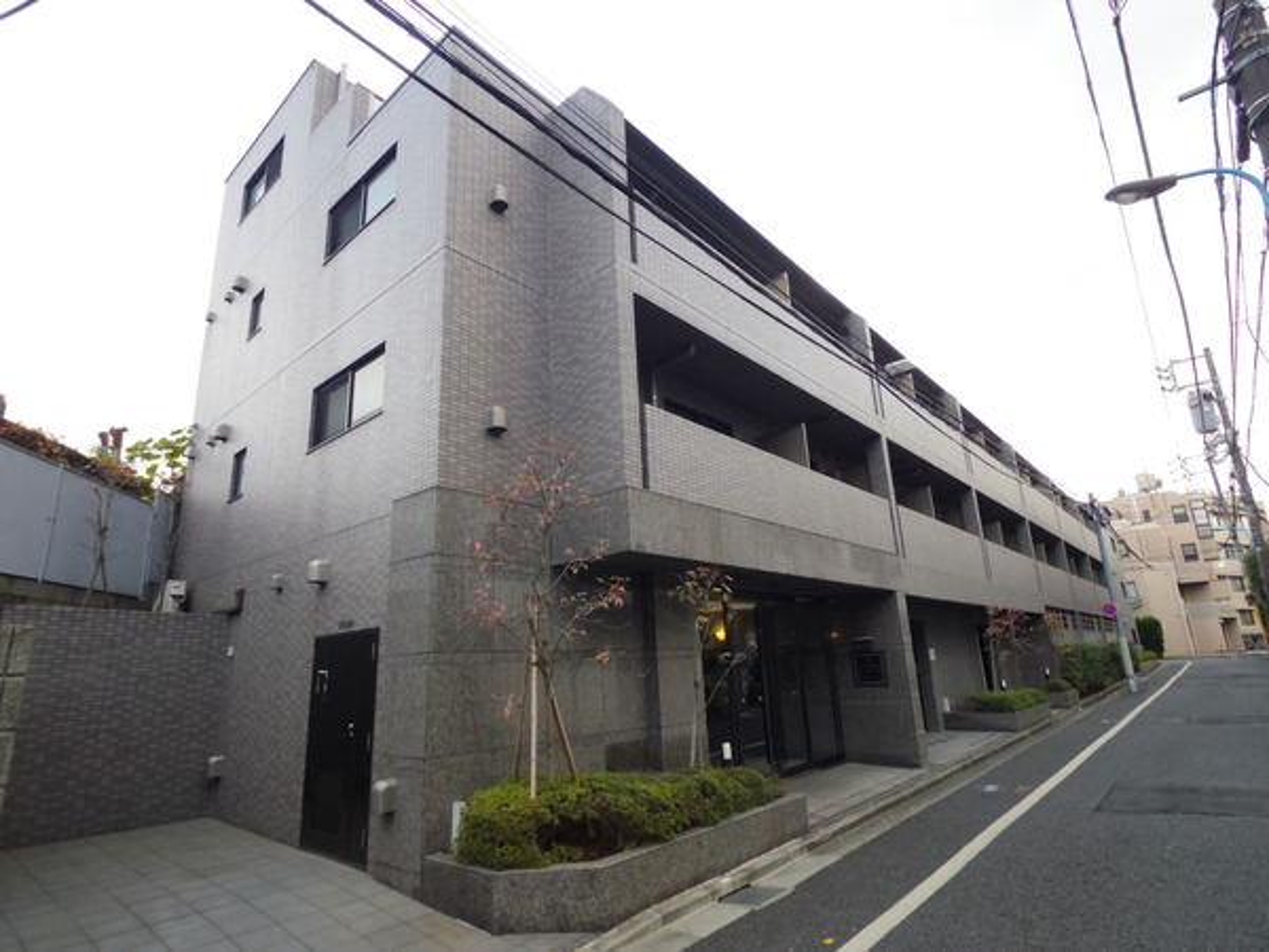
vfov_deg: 74.7
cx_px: 634
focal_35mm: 17
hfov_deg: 91.0
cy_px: 476
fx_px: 623
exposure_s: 1/30
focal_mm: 3.8
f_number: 3.7
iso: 1000
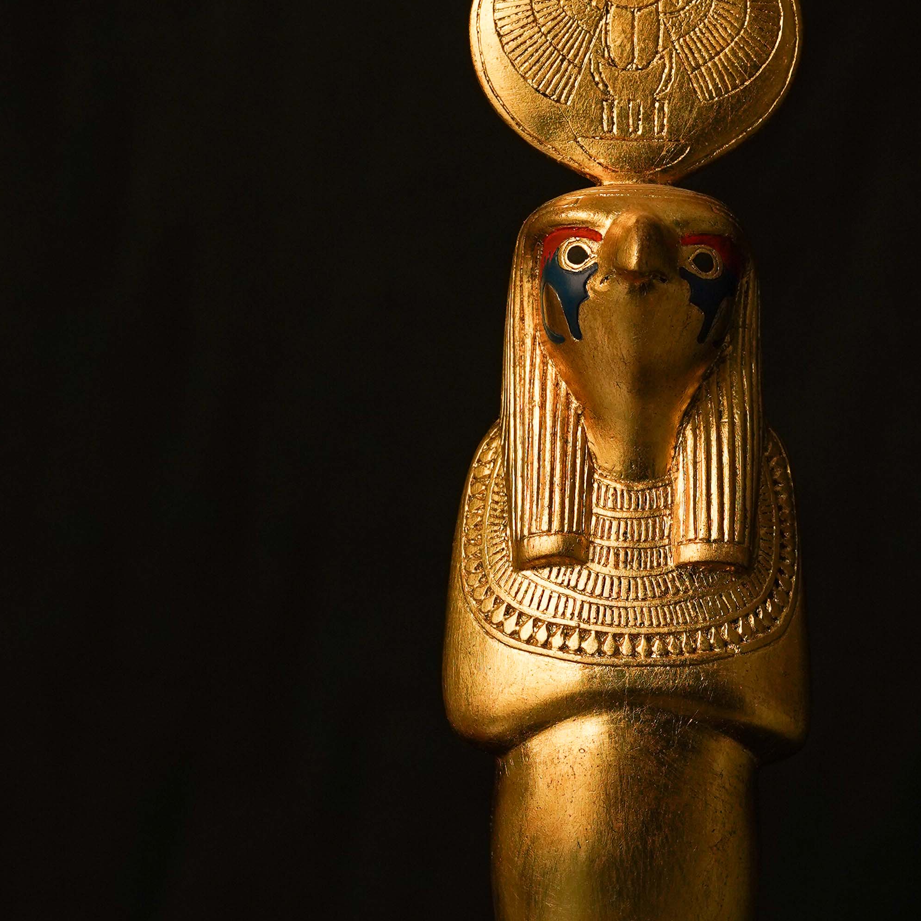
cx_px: 641
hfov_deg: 6.5
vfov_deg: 6.5
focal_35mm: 269
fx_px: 8097
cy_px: 585
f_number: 5
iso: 400
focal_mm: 105
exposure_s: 1/100
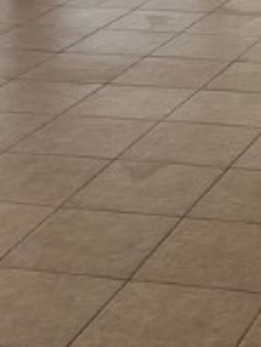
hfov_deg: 11.1
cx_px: 388
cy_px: -109
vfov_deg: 14.7
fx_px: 1287
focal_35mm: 128
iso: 125
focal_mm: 5.96
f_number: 1.6
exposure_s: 1/60
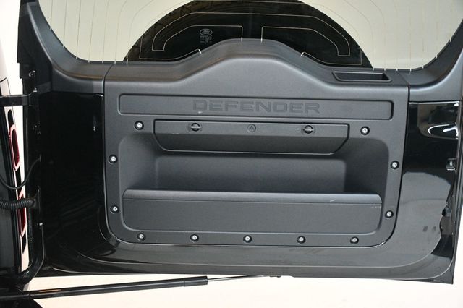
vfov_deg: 34.2
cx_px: 232
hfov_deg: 49.6
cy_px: 154
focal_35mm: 39
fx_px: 501
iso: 3200
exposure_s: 1/60
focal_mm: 26
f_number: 3.8
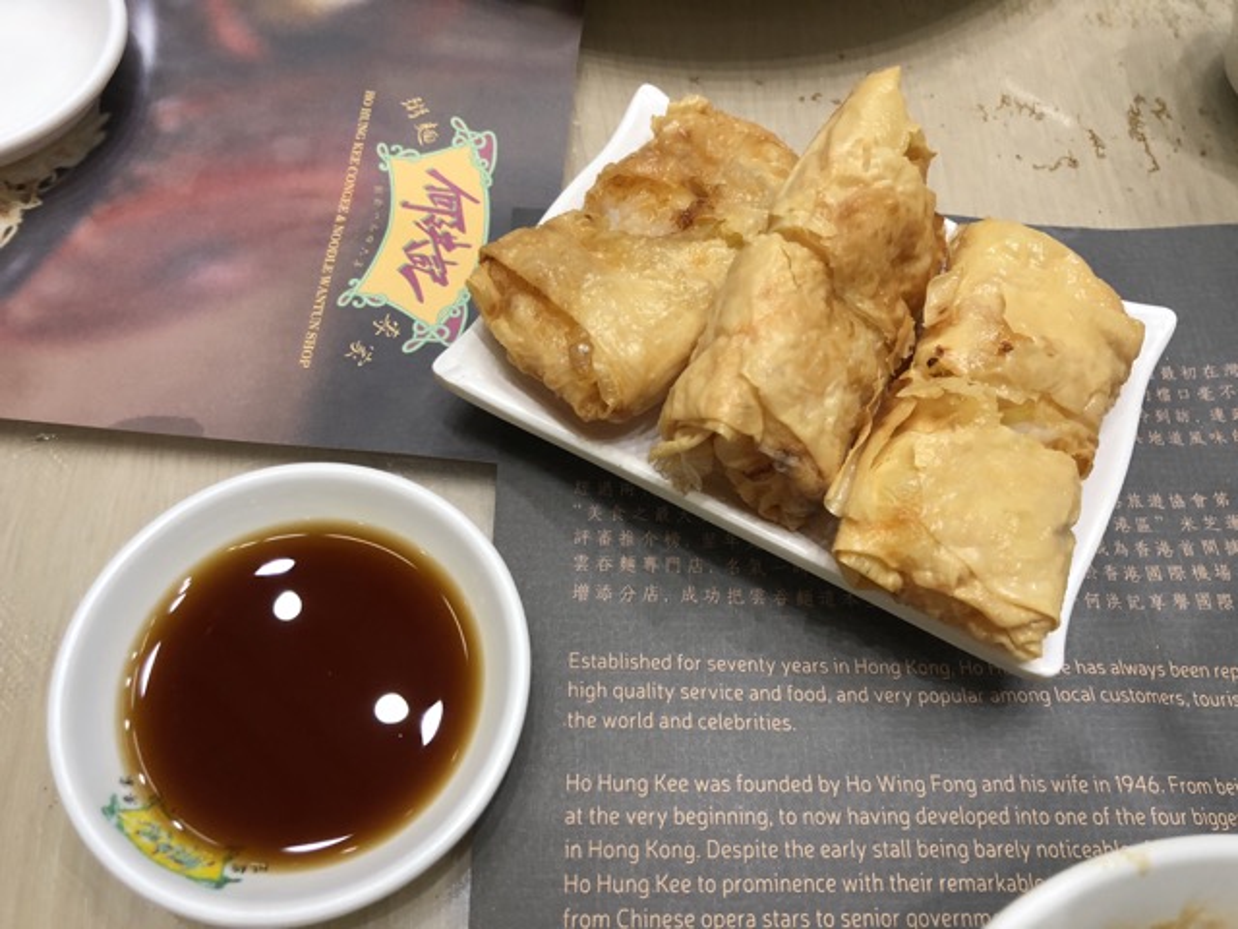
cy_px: 464
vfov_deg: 49.7
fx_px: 1001
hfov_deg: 63.4
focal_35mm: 28
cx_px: 619
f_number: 1.8
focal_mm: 4
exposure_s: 1/25
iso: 40
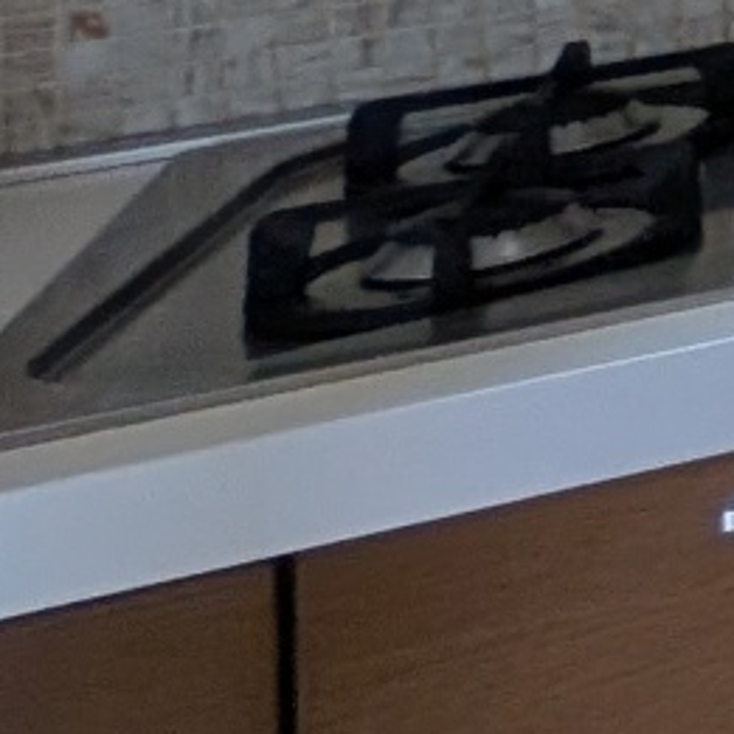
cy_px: -906
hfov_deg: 6.6
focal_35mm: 104
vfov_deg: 13.4
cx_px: 3490
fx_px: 2495
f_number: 1.7
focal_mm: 2.02
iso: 50
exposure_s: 1/40.7
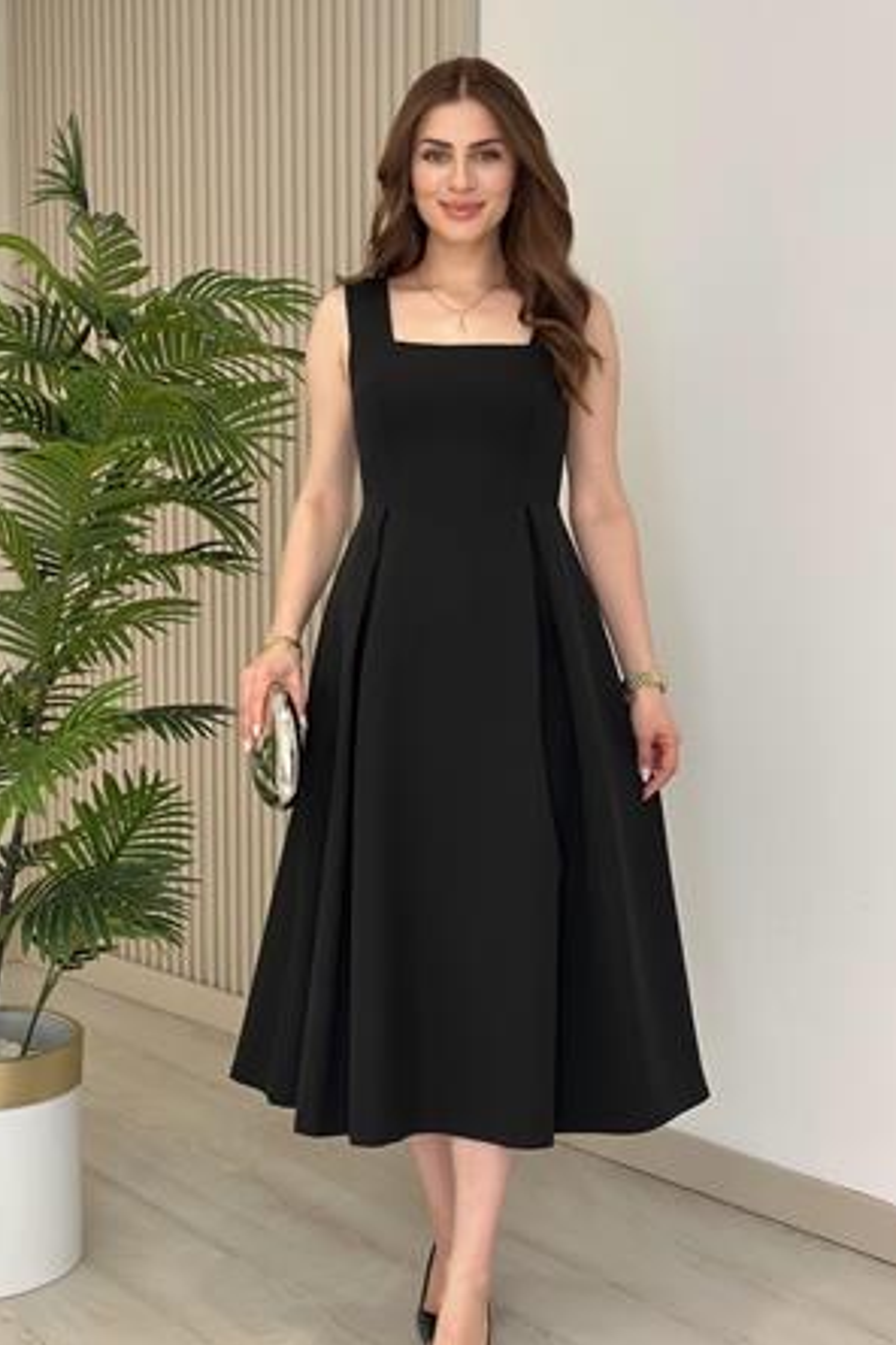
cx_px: 481
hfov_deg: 22.6
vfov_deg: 33.4
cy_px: 656
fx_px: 2240
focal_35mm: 60
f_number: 1.78
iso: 80
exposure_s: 1/371
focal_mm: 6.86
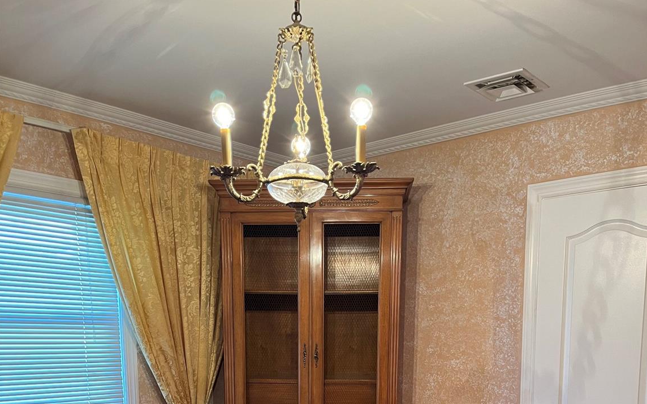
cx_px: 324
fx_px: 652
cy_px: 431
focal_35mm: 37
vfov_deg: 31.1
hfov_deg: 52.7
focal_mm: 5.1
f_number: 1.6
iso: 160
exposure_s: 1/60
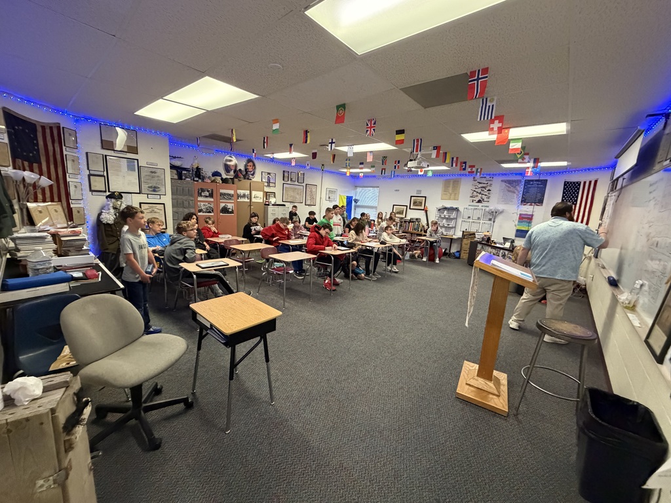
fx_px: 271
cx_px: 336
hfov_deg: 102.1
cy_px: 252
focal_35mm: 14
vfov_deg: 85.7
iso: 800
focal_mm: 2.22
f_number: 2.2
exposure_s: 1/60
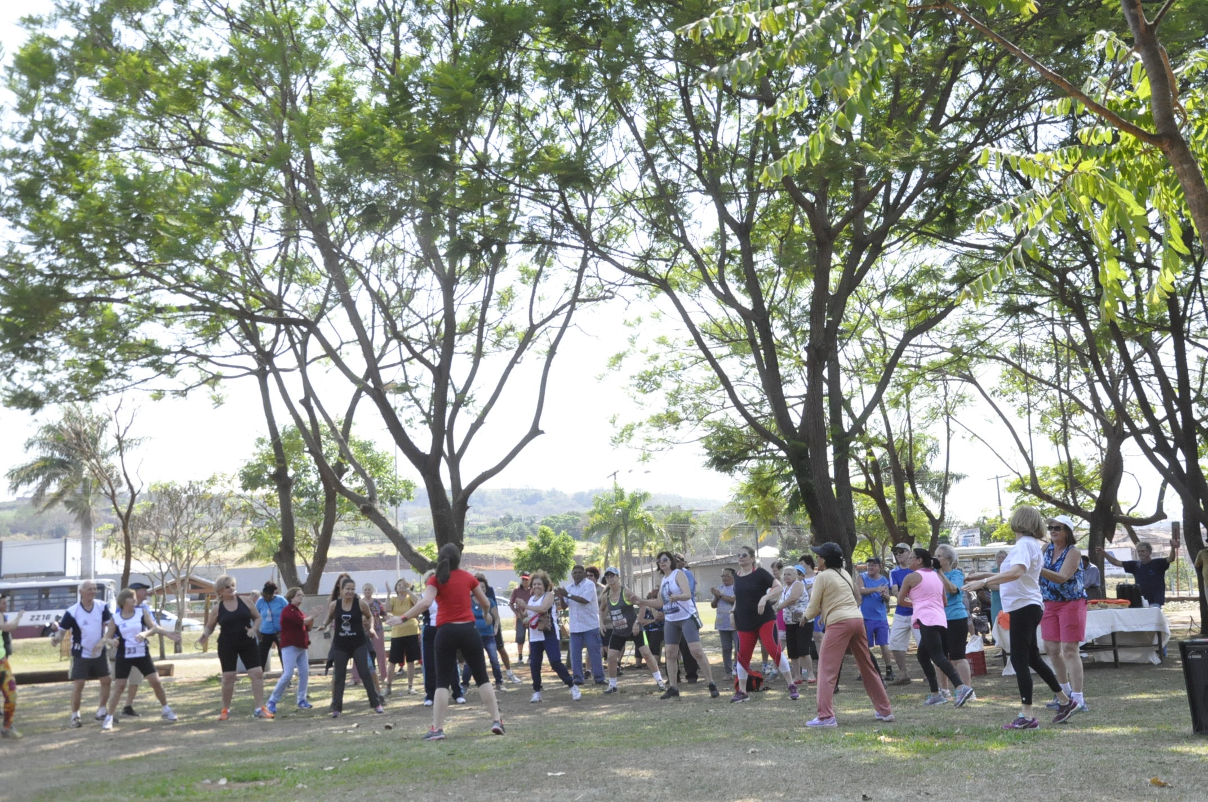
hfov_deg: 46.4
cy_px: 401
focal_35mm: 42
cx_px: 604
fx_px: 1408
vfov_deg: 31.8
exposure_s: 1/4000
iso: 3200
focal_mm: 28
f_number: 5.6
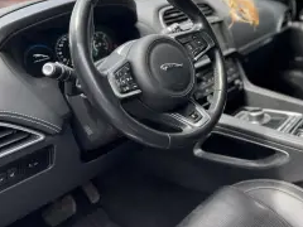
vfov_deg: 36.2
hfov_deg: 47.1
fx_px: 341
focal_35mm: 39
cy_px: 67
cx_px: 203
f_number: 1.5
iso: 50
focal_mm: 5.7
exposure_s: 1/364
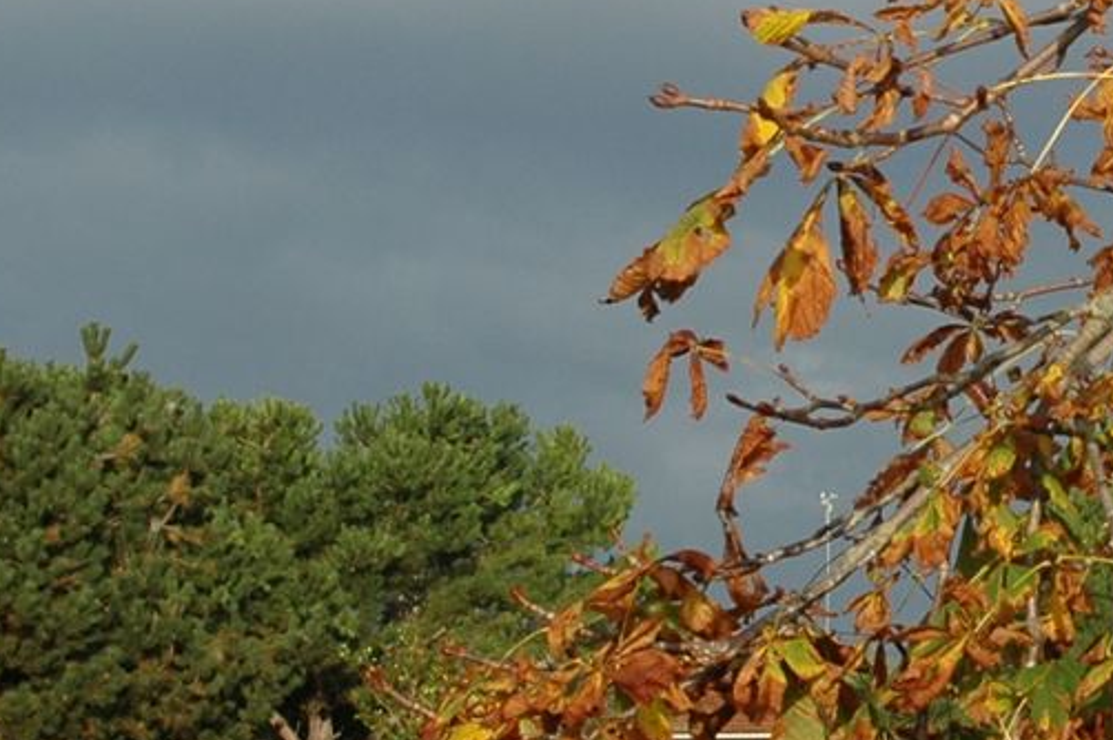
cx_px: 1388
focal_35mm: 155
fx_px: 4786
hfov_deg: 12.9
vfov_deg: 8.8
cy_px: 360
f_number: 9
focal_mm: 27
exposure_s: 1/320
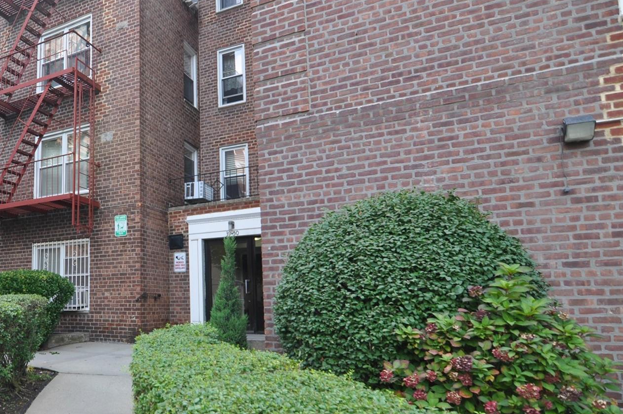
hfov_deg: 62.2
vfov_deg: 47.9
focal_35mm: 27
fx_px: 463
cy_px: 245
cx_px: 126
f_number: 5.6
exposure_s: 1/125
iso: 360
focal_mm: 11
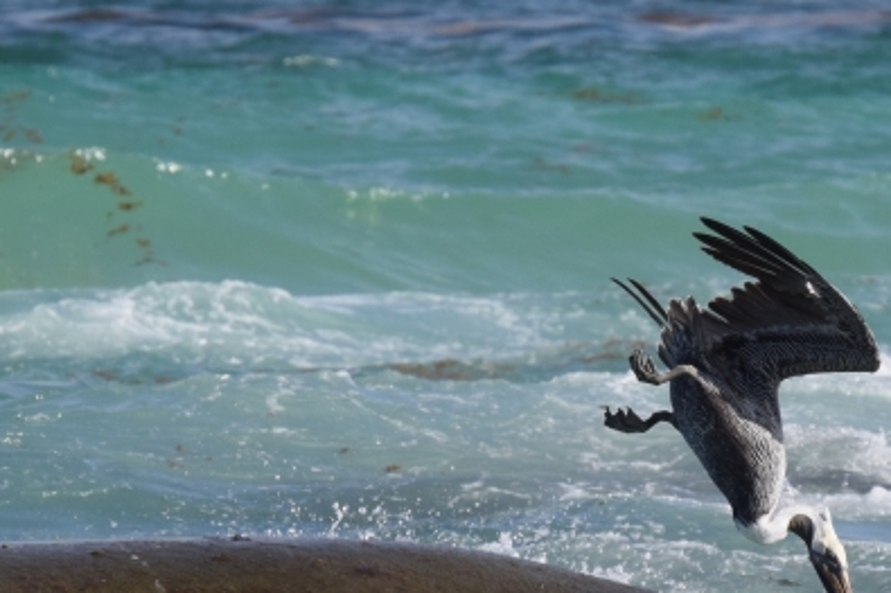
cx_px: 593
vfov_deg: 1.8
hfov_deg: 2.7
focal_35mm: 777
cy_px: 216
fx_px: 19222
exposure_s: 1/2000
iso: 400
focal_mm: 200
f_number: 8
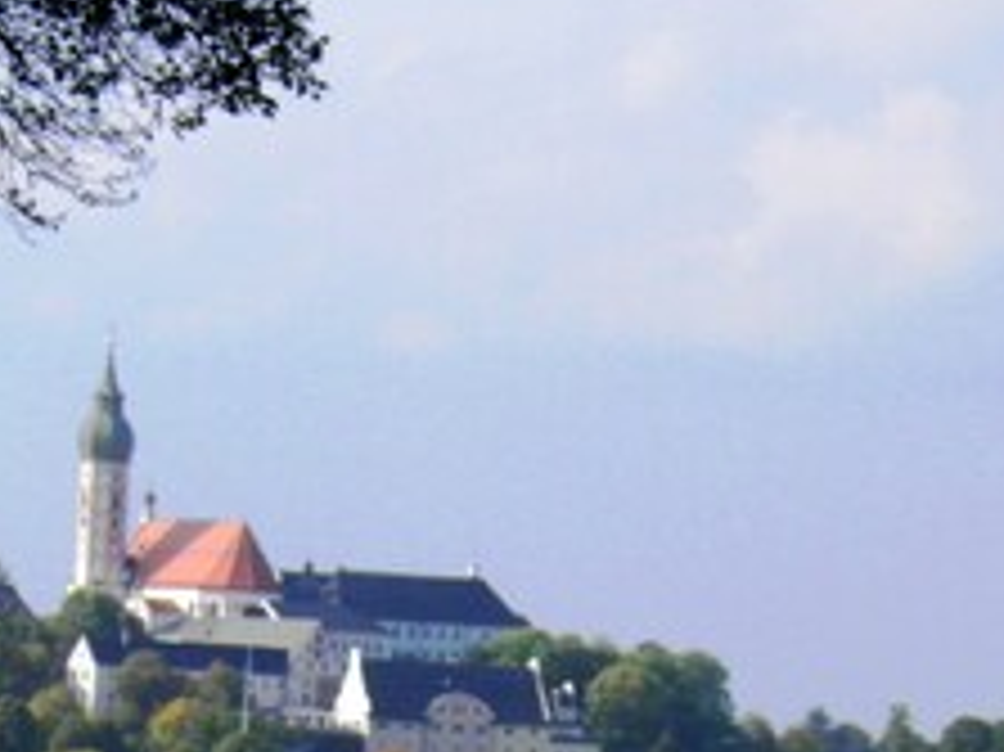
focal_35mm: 221
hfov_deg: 9.0
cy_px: 856
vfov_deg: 6.7
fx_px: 6406
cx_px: 452
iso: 100
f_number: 5.6
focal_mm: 15.2
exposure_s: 1/500
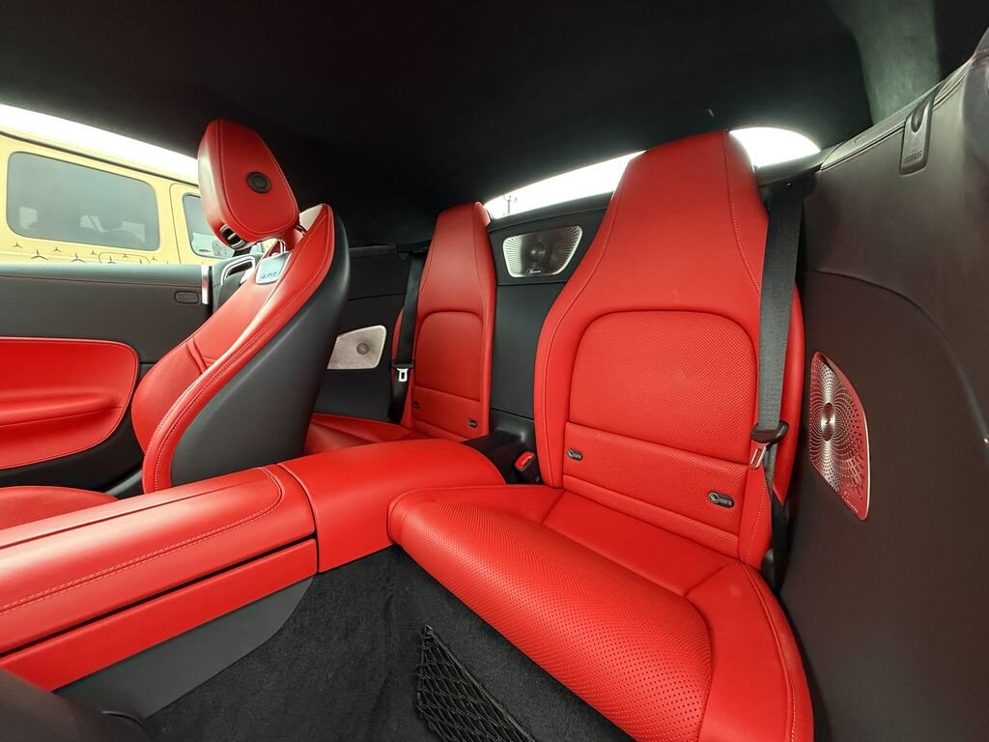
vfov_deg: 85.7
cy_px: 371
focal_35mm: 14
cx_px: 494
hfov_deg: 102.1
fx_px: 400
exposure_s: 1/60
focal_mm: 2.22
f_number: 2.2
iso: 640
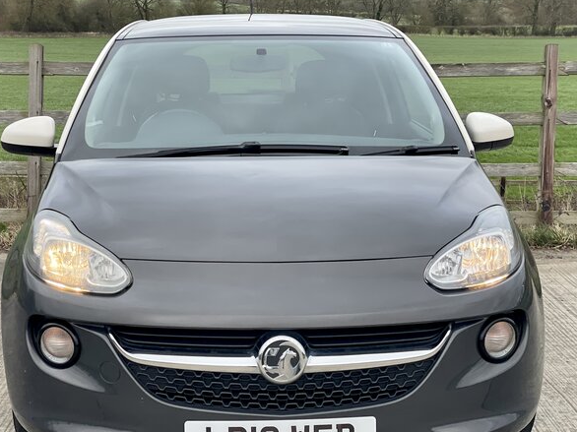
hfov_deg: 27.4
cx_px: 270
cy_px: 223
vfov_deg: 20.7
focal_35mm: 71
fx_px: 1183
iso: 25
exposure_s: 1/168
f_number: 2
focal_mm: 6
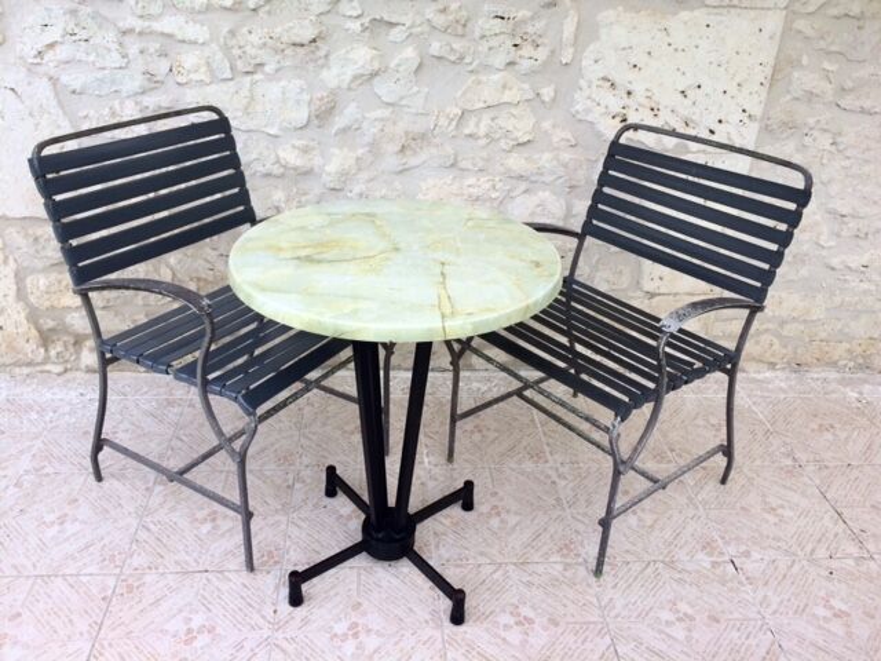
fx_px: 738
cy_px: 330
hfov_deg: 61.7
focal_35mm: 29
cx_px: 440
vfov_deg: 48.2
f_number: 2.2
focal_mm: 4.15
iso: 32
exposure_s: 1/483
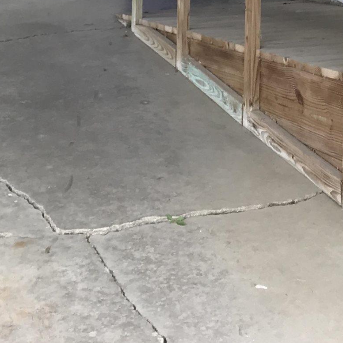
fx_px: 1099
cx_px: 222
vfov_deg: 16.5
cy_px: -140
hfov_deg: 17.7
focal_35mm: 98
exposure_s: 1/150
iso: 20
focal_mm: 3.99
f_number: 1.8
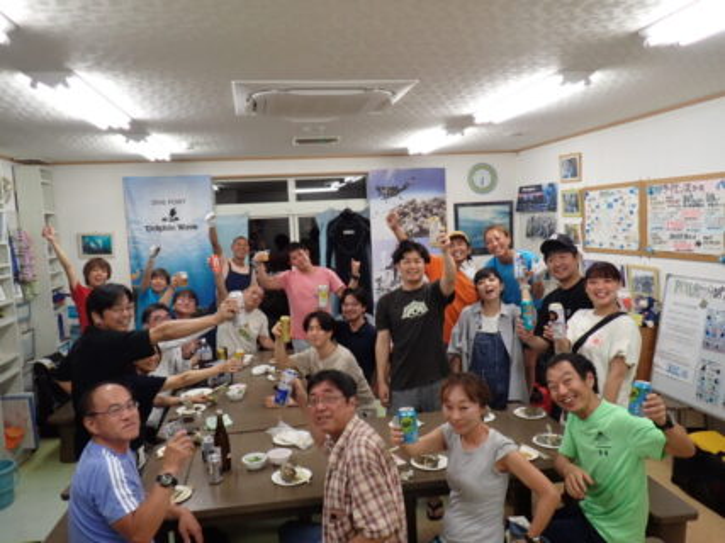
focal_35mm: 28
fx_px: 586
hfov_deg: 63.5
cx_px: 362
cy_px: 272
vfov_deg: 49.7
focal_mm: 5.05
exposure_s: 1/80
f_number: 2.2
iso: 200
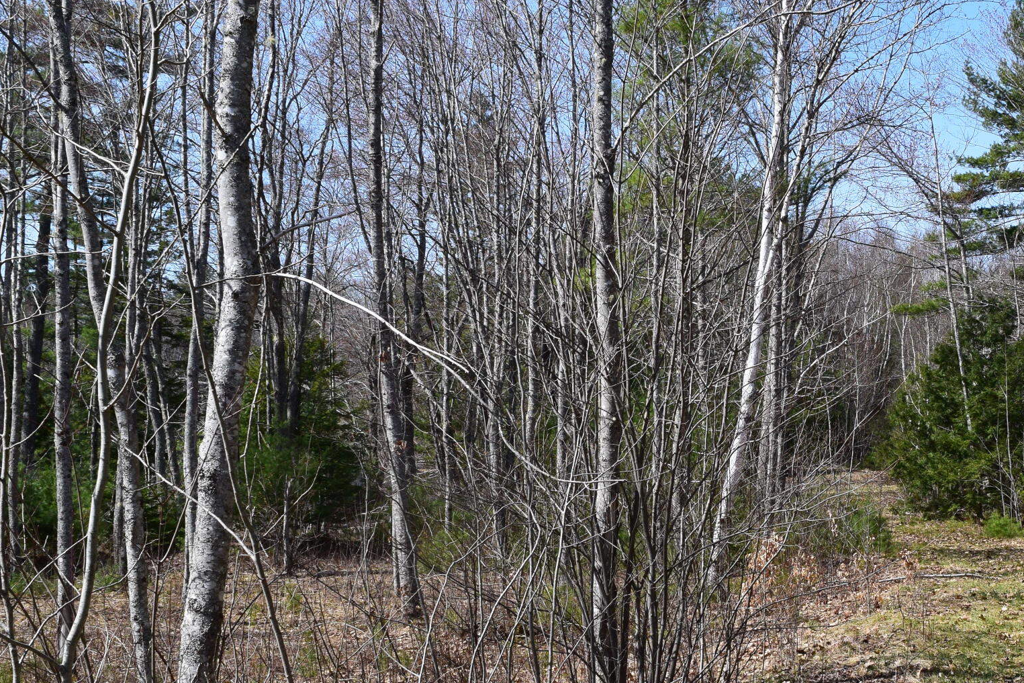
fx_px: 1678
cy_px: 457
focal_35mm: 59
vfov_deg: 22.9
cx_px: 810
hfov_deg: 33.0
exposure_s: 1/500
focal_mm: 20
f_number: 11
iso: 360
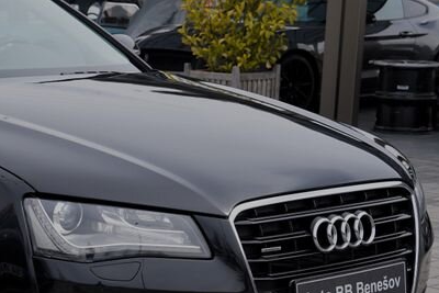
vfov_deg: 13.0
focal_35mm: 105
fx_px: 1281
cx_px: -55
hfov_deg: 18.6
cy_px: 198
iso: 100
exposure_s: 1/200
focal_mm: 41
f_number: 5.6
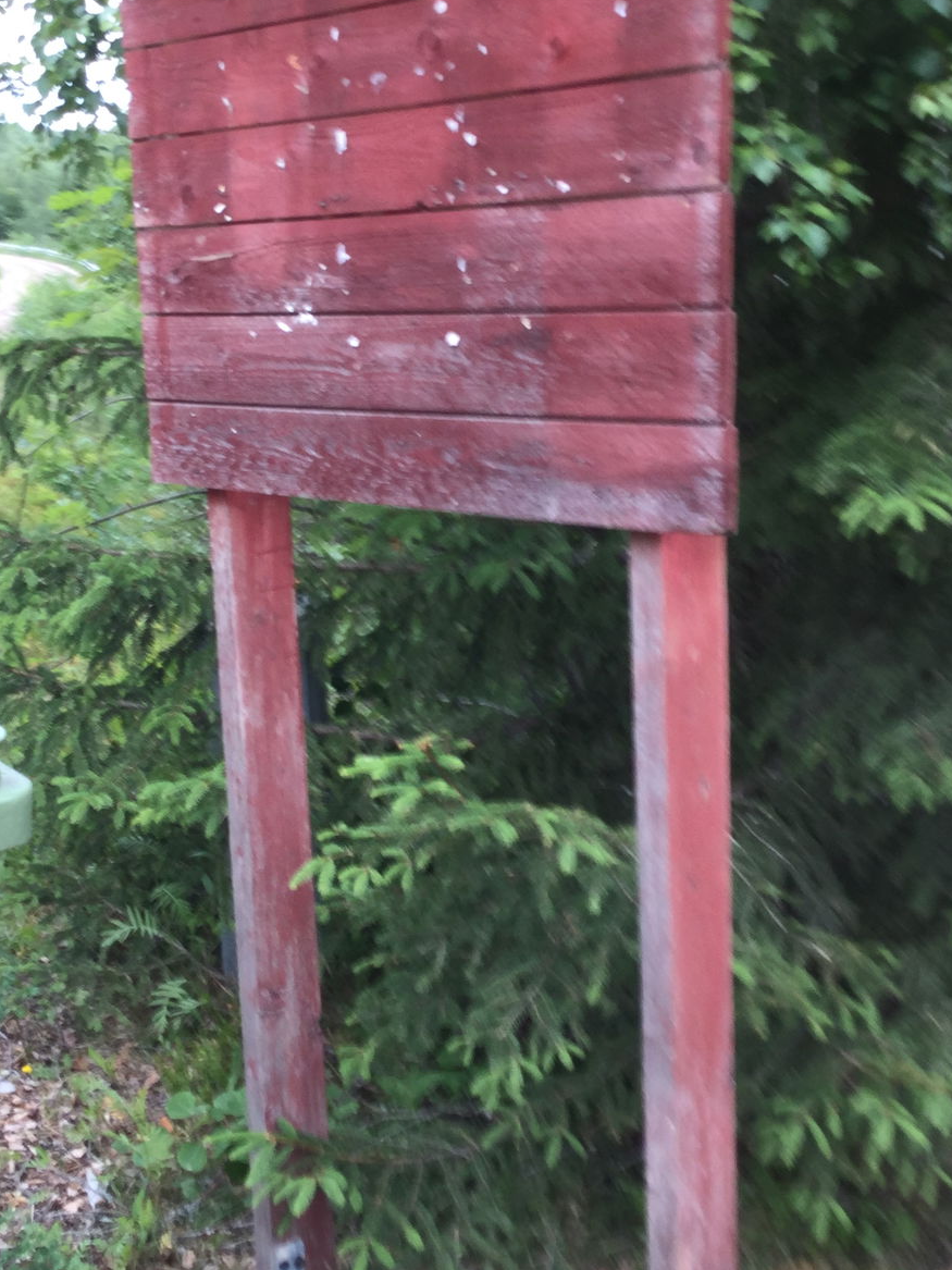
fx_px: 1870
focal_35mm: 51
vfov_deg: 37.5
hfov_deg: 28.6
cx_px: 450
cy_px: 602
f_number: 2.4
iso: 25
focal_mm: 3.3
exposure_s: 1/50
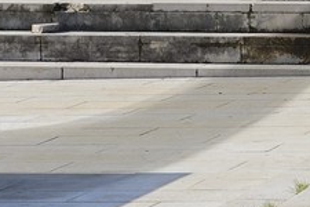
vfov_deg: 3.1
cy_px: -374
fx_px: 3797
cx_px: -37
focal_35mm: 441
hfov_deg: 4.7
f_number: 11
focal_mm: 62
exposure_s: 1/200
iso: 200
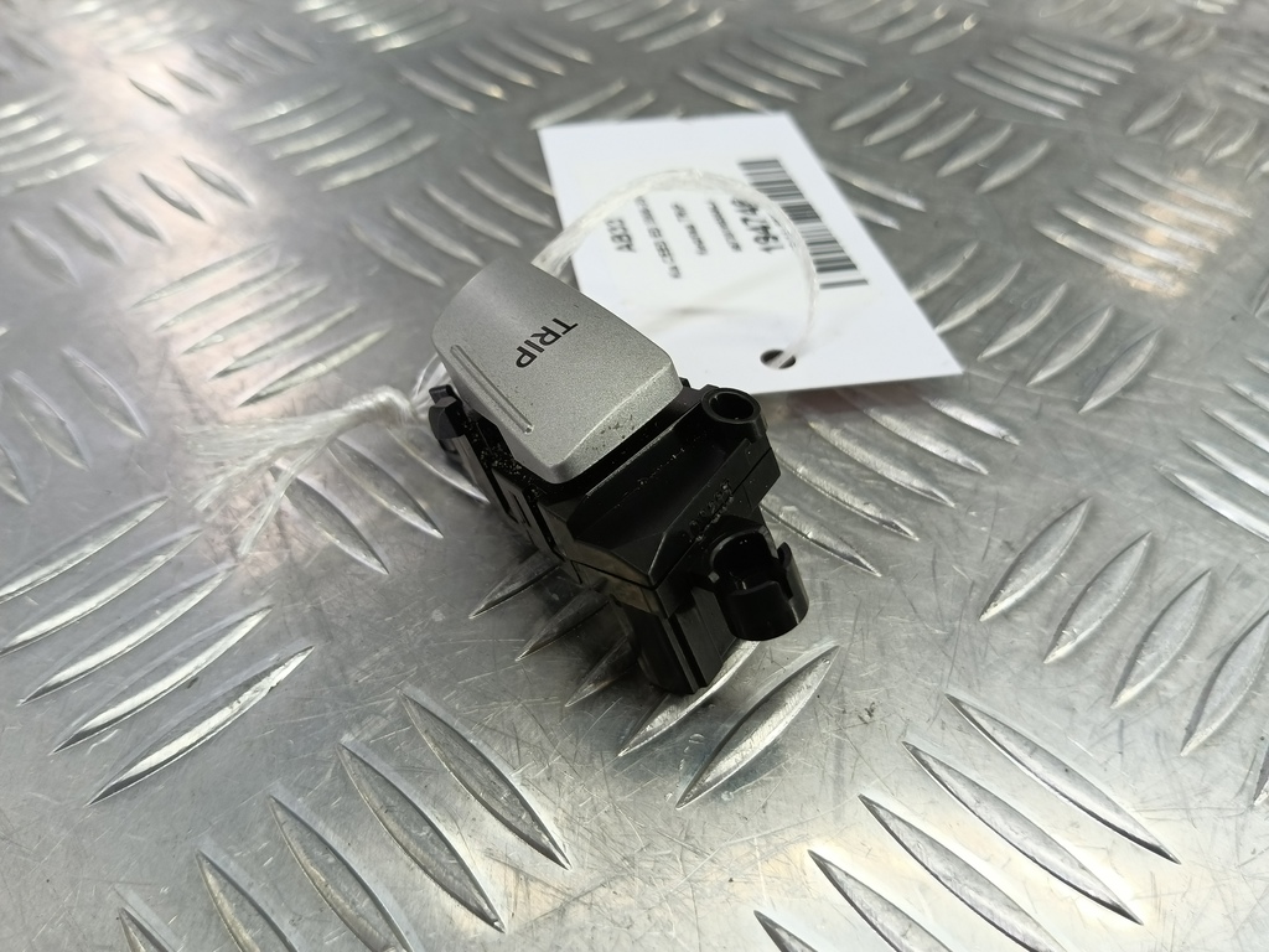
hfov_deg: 73.9
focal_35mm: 23
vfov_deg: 58.9
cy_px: 476
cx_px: 634
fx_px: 843
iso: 112
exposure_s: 1/50
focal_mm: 4.11
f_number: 1.6
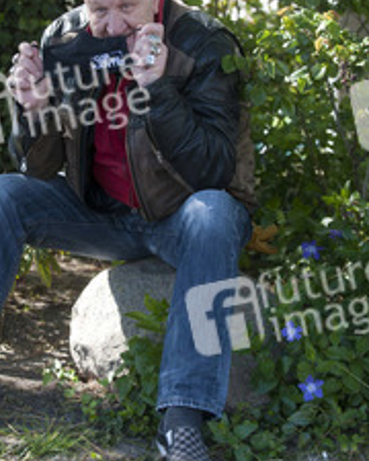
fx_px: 1597
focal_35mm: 117
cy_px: 205
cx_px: 106
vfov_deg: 16.4
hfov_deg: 13.1
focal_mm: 70
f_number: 4
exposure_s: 1/320
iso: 200
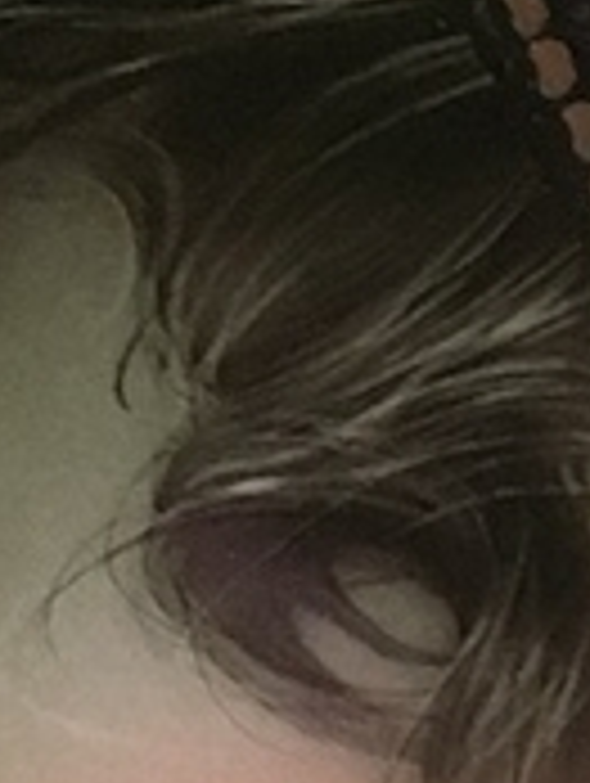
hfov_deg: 6.8
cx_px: 1711
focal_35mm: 200
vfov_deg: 9.2
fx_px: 4534
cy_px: 1642
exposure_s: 1/30
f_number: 2.2
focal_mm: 4.15
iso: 125
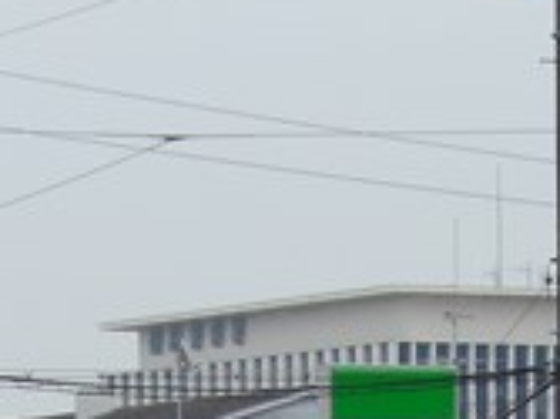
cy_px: 701
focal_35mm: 540
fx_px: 8730
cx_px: 416
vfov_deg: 2.7
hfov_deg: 3.7
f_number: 5.5
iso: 80
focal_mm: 25.3
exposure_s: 1/500
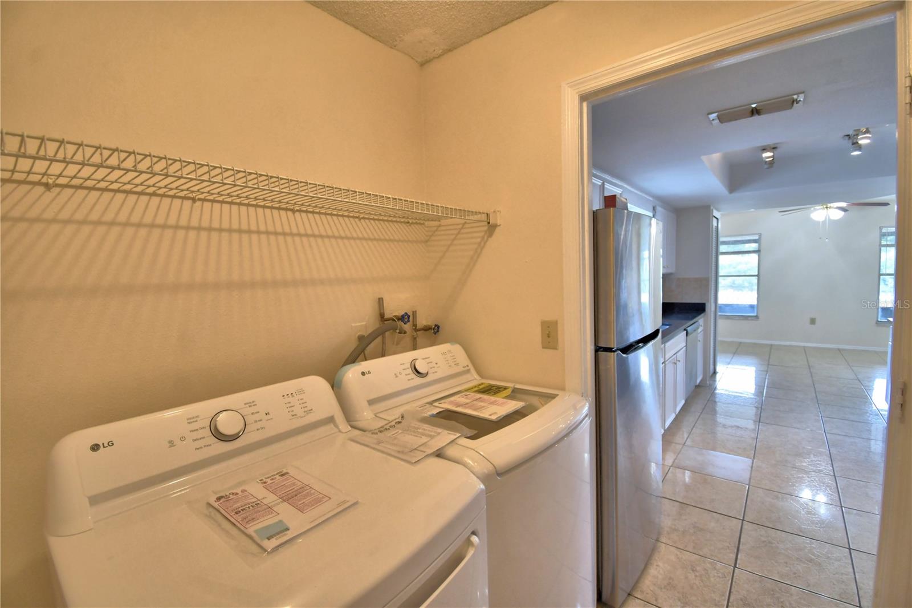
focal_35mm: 15
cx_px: 456
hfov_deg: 100.4
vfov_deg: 77.3
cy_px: 304
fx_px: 380
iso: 400
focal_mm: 10
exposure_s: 1/60
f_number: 4.5
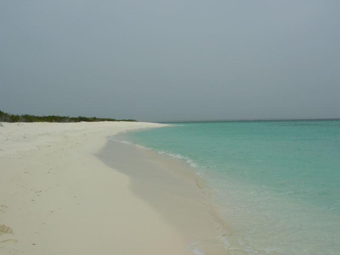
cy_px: 128
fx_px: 373
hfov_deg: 49.0
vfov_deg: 37.7
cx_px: 170
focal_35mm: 38
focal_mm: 6.3
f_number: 4.9
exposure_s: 1/1183
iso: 50
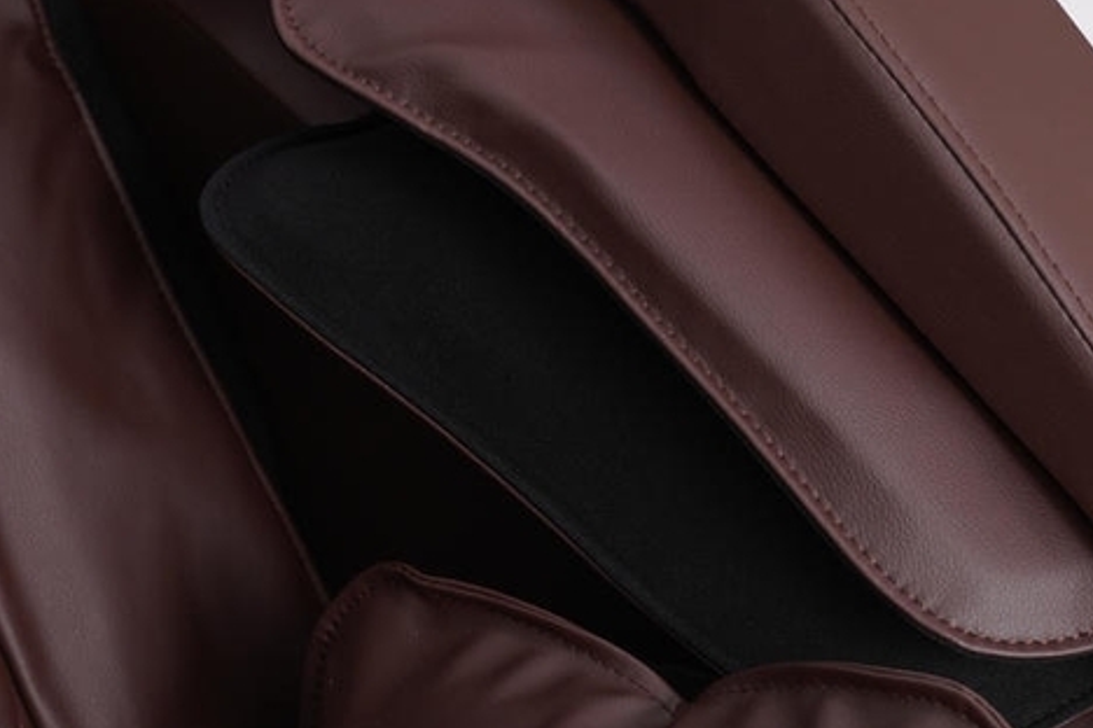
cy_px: 550
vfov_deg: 13.0
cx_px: 631
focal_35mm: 105
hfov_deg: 19.4
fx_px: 3188
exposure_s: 1/125
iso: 250
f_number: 5.6
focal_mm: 32
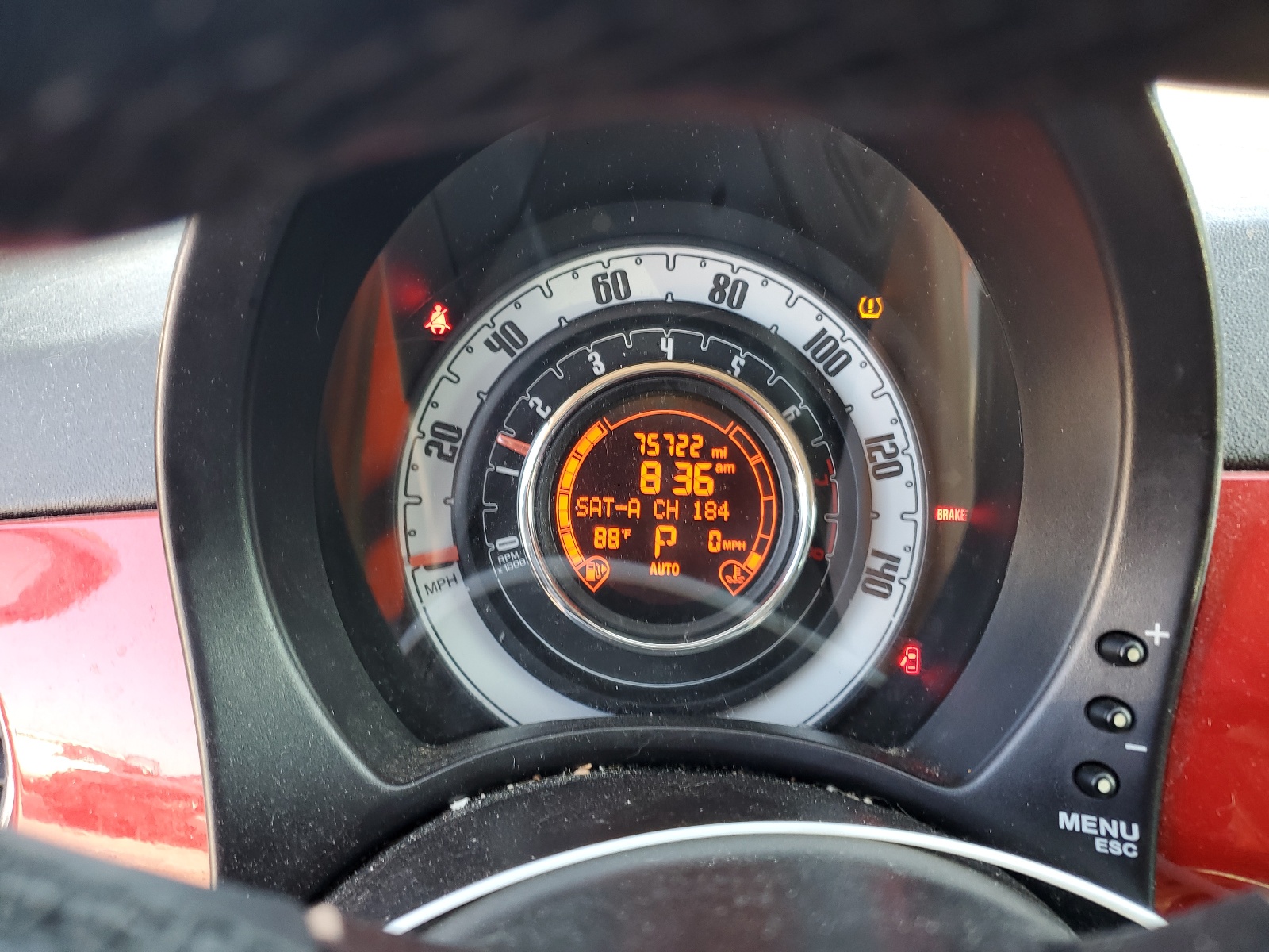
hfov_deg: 67.3
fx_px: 953
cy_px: 476
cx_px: 634
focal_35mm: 26
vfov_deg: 53.1
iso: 56
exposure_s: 1/60.2
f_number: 1.5
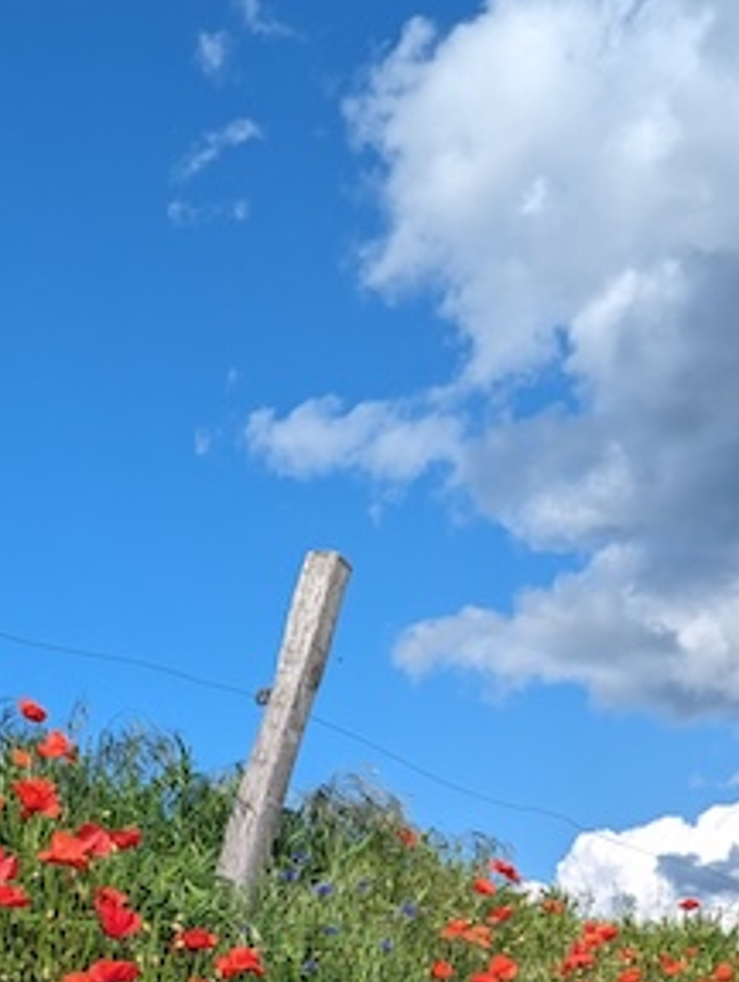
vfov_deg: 27.2
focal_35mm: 63
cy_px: 1168
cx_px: 125
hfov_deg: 22.9
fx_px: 1789
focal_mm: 6.81
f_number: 1.85
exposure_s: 1/2899
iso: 47
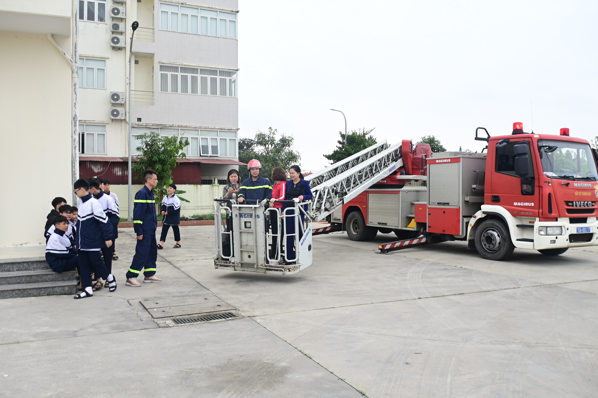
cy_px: 199
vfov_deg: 43.6
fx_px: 498
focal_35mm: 30
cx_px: 299
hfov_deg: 61.9
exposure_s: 1/200
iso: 160
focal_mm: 20
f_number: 3.5
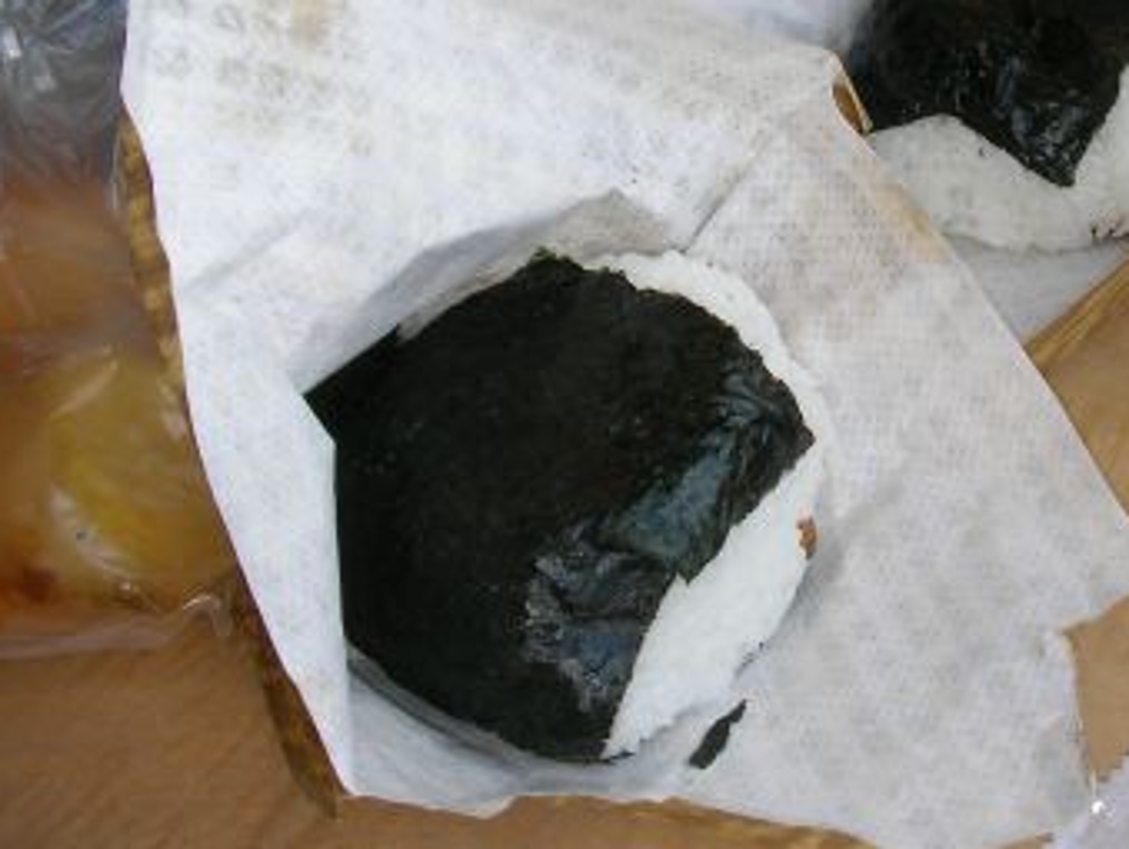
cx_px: 833
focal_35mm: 58
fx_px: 1894
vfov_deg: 25.0
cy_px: 218
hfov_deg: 32.6
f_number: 3.5
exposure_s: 1/68
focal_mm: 6.3
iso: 50
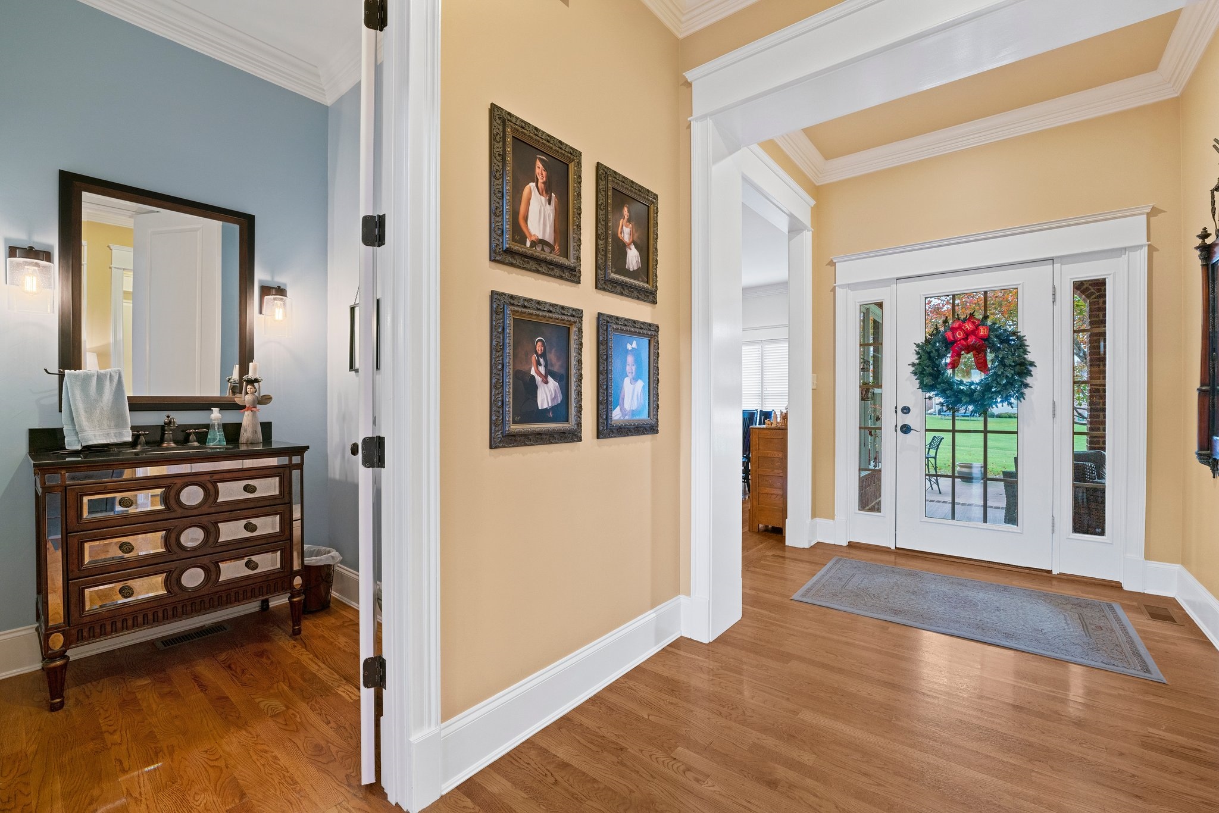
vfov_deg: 77.0
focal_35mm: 15
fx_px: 511
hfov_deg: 100.0
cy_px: 406
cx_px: 610
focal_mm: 15.1
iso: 400
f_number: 7.1
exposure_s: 1/3
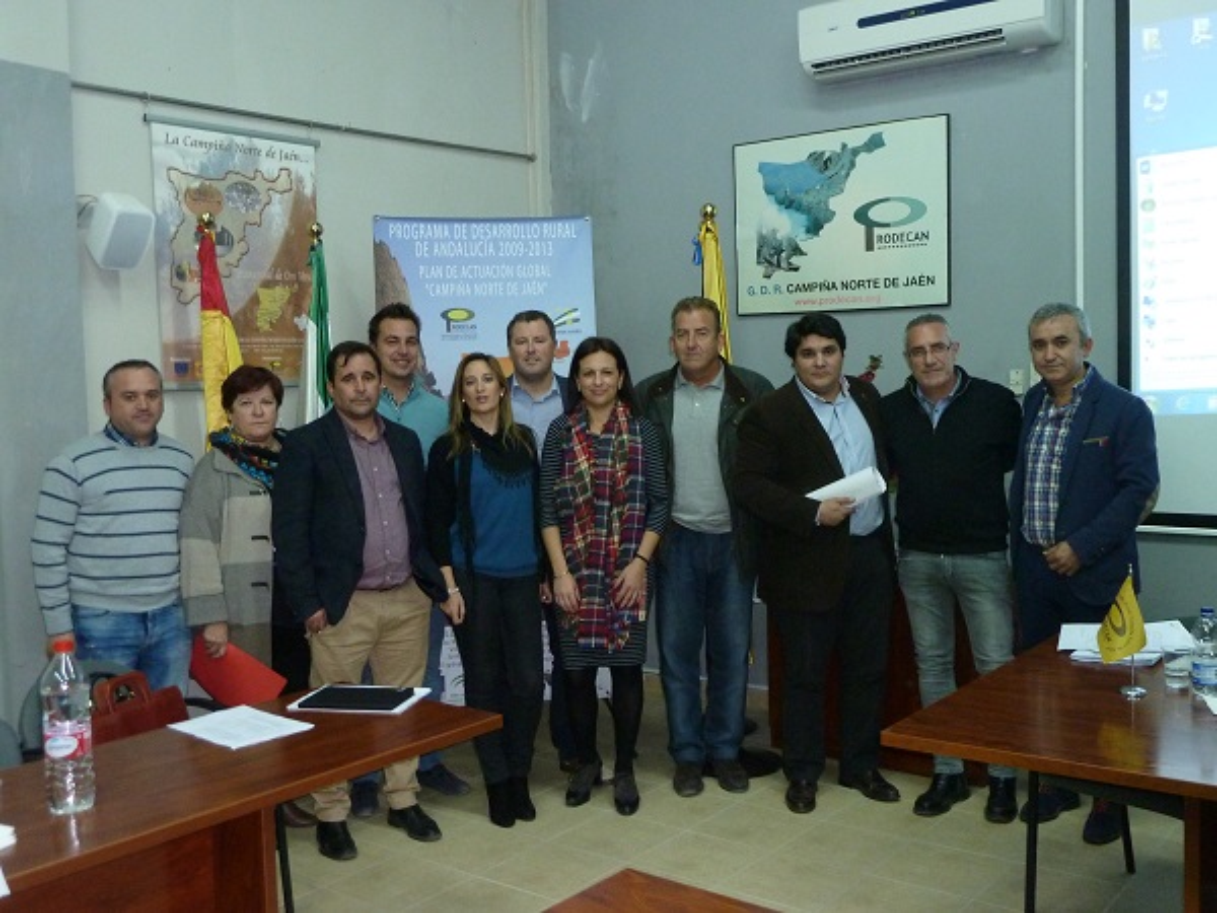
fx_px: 1231
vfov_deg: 40.7
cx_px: 608
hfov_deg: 52.6
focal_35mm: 35
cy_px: 456
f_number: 3.5
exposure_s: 1/30
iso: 400
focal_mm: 5.7
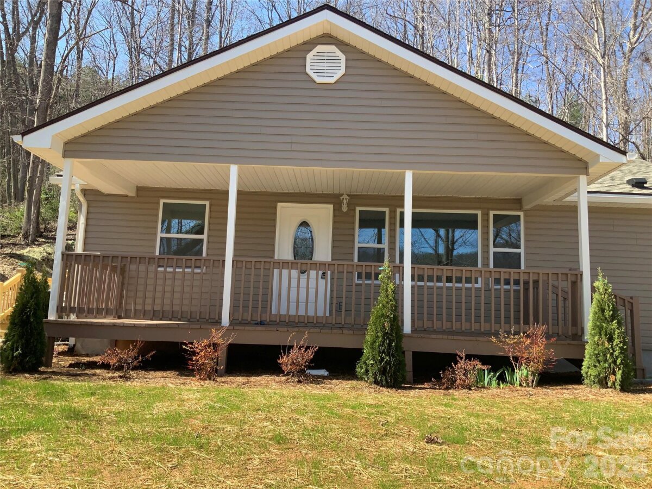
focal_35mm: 29
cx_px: 326
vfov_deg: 48.2
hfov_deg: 61.7
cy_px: 244
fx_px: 546
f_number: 1.8
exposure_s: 1/635
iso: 16
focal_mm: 3
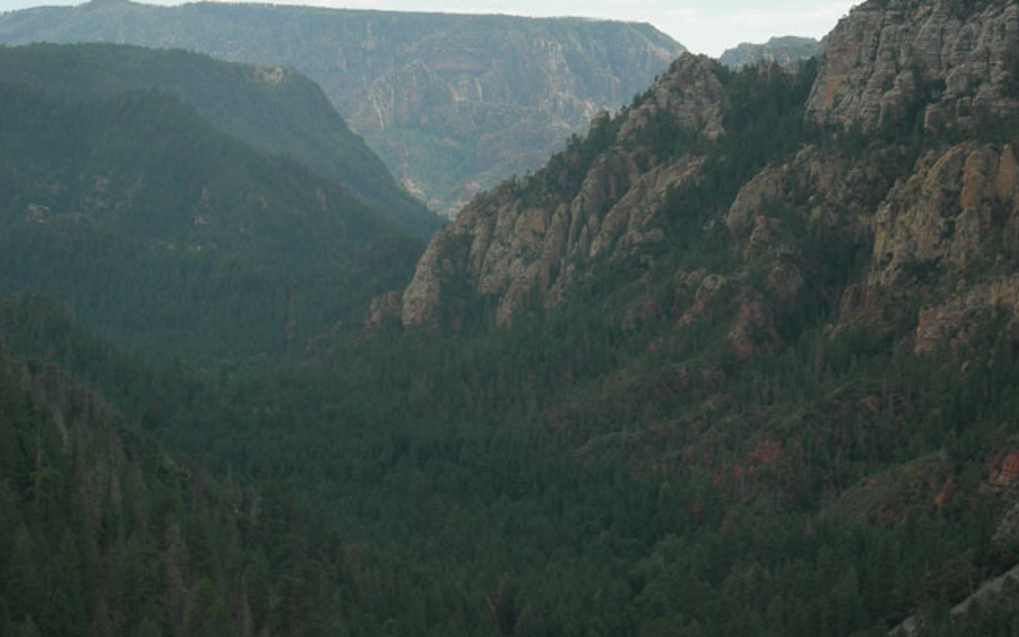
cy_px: 284
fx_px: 3722
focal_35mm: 134
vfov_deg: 9.8
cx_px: 510
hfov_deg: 15.6
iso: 64
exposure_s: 1/188
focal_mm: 26.3
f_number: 6.5
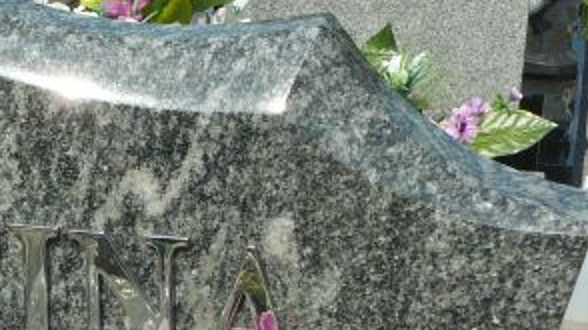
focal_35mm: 102
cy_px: 432
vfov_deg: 11.5
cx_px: -16
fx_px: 1589
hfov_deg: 20.2
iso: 80
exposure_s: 1/400
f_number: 5
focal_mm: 6.4
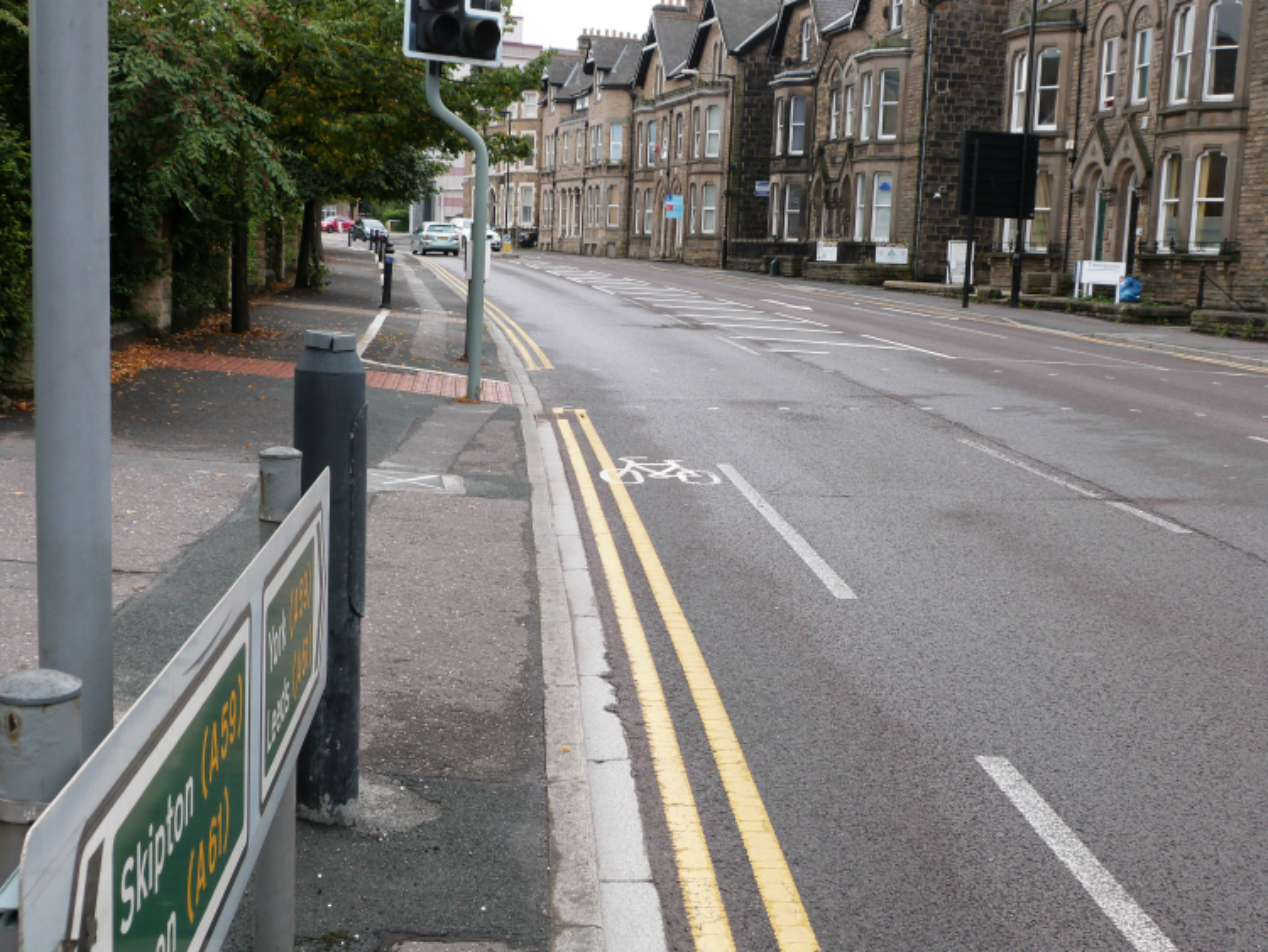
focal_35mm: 43
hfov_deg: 43.8
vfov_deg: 33.6
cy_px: 476
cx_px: 634
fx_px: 1576
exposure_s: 1/200
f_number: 4
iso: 100
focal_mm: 7.6
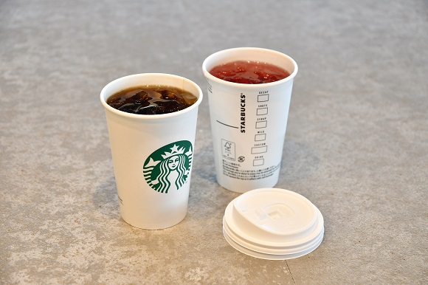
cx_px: 214
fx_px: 855
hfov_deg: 28.1
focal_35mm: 72
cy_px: 142
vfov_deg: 18.9
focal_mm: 48
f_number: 4.5
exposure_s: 1/100
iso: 500
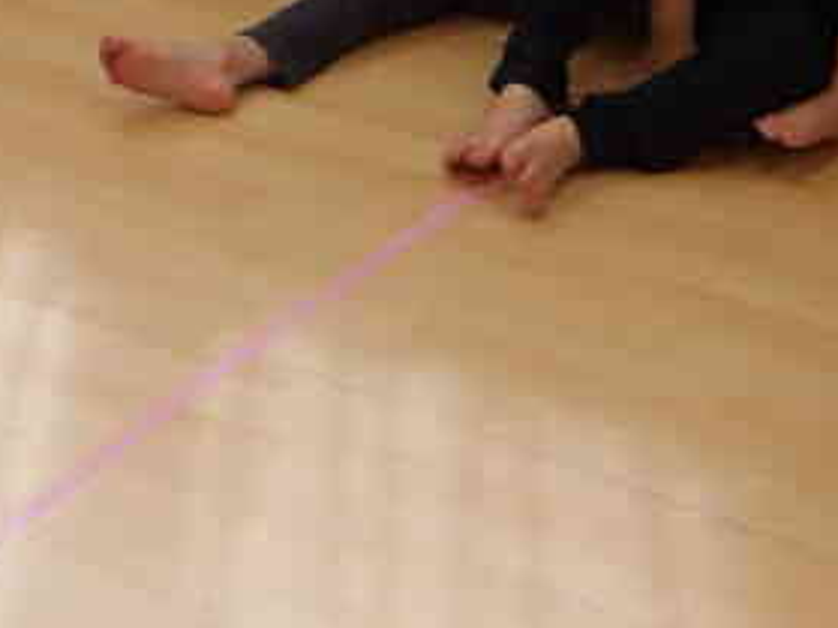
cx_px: -69
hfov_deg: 15.5
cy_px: -469
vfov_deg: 11.2
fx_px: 3001
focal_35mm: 124
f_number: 3
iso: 100
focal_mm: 4.9
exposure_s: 1/89
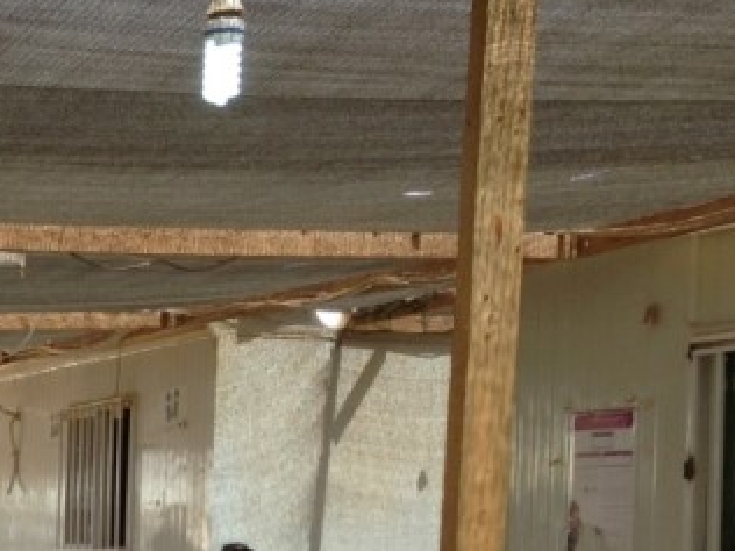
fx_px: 1996
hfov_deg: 19.0
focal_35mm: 94
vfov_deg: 15.2
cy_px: 650
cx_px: -272
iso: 50
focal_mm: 4.13
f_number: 2.4
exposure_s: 1/209
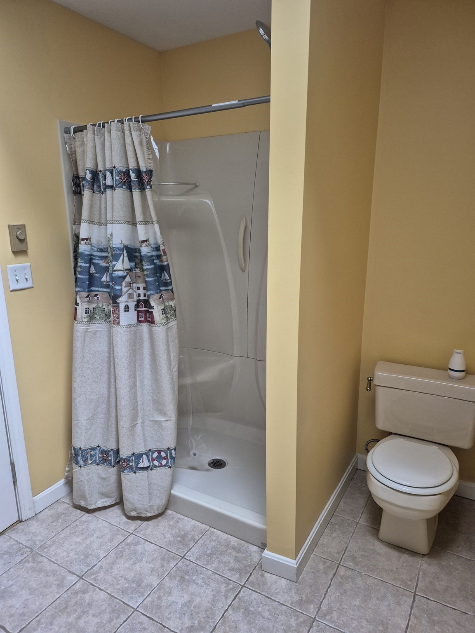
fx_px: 421
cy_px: 316
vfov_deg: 73.9
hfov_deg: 58.9
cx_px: 238
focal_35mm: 23
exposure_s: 1/60
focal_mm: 5.4
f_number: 1.8
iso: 800
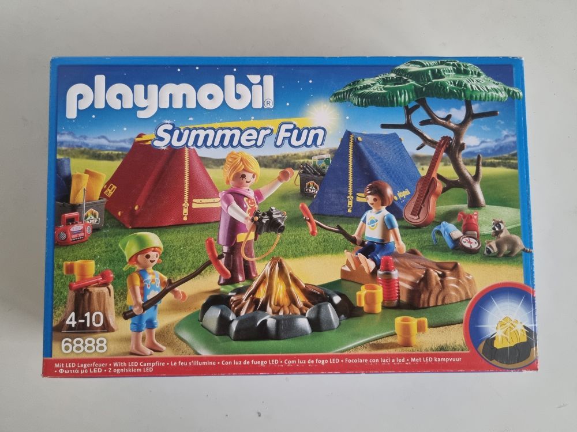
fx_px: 433
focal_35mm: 26
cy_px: 216
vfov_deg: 53.1
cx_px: 288
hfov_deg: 67.3
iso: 640
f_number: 1.8
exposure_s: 1/33
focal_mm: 5.4
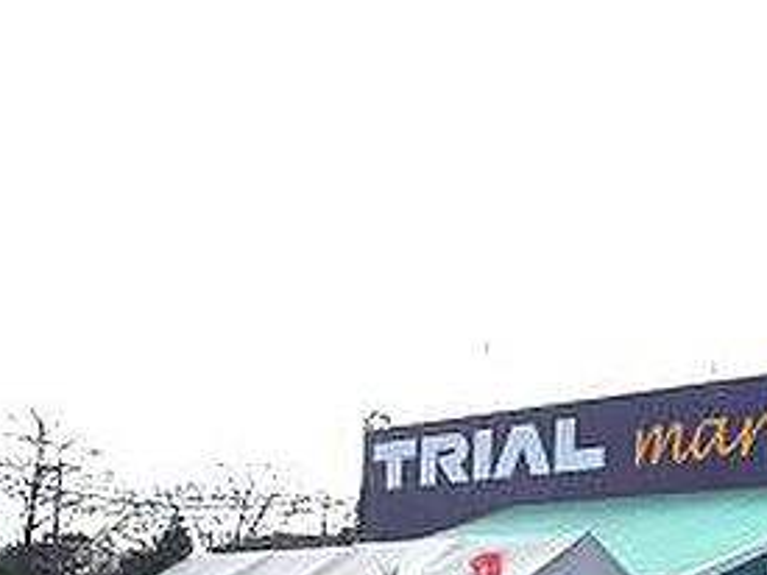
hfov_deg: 33.5
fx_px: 1152
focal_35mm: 52
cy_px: 554
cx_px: 775
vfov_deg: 26.7
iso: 200
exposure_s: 1/200
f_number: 11
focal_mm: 16
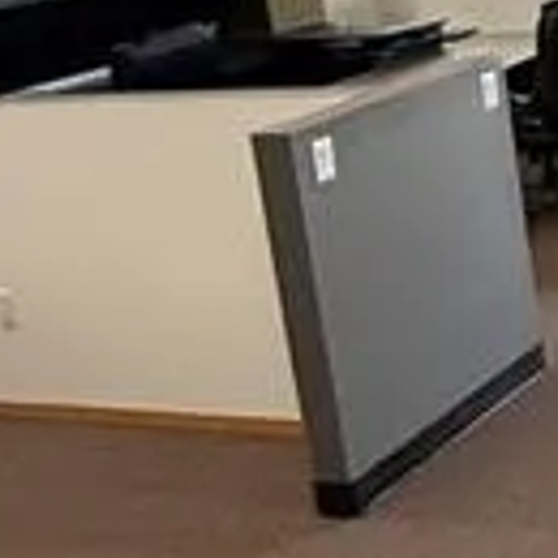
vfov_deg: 23.0
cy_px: 43
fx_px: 1331
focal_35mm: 73
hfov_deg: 19.5
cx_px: 919
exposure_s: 1/120
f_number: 2.2
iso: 200
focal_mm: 2.22
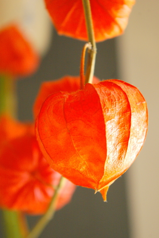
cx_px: 80
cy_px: 119
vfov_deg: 29.9
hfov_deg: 20.1
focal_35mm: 68
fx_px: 448
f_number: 7.1
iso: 800
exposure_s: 1/8
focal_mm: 45
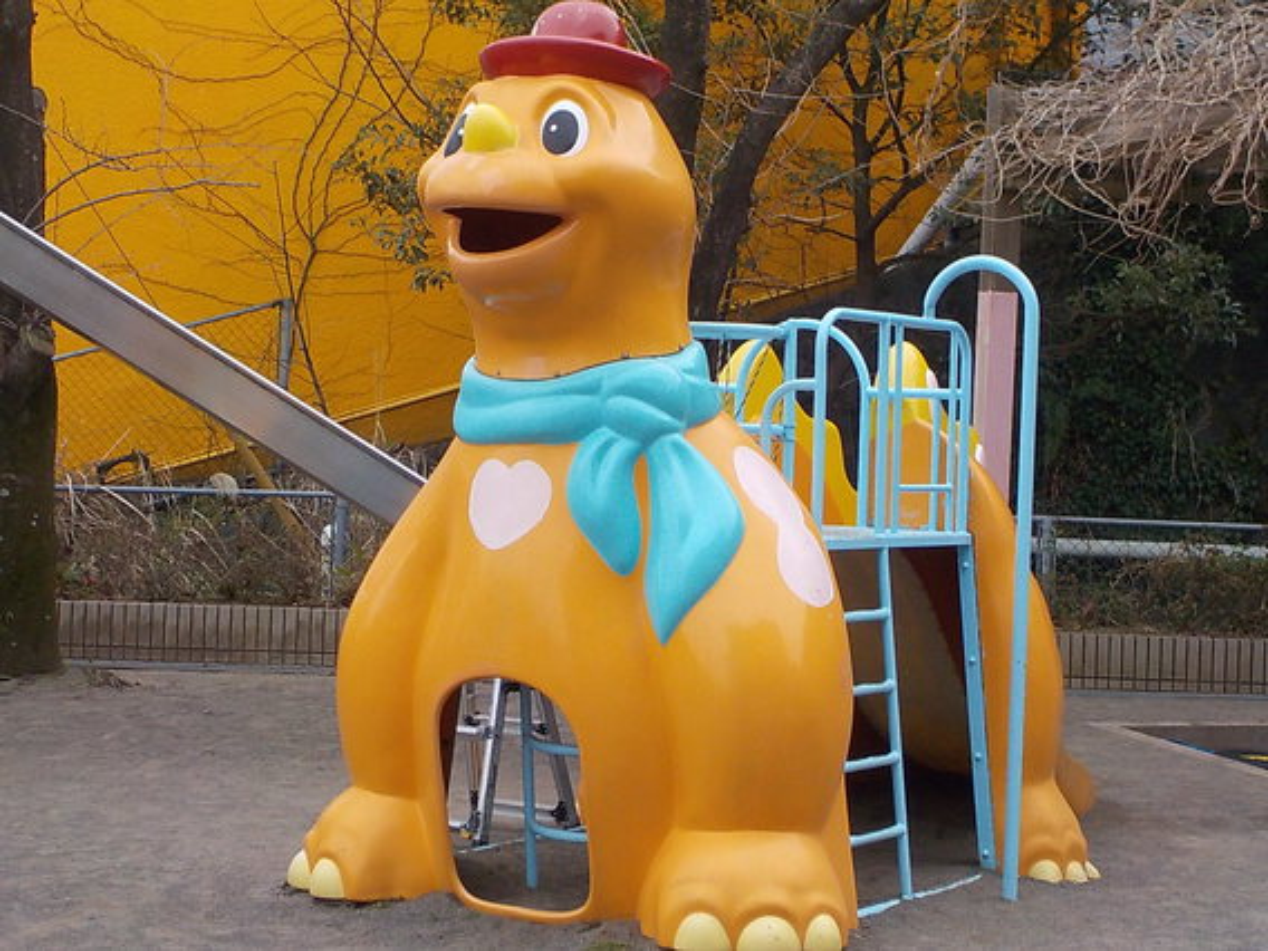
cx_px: 634
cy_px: 476
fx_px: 2601
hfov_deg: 27.4
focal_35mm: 71
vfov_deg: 20.7
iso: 280
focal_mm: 9.7
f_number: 5.3
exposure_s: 1/125
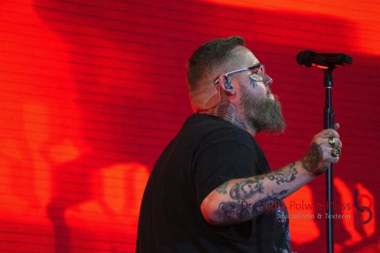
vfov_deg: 4.4
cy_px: 126
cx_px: 190
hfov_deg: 6.6
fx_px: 3309
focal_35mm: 314
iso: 640
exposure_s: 1/400
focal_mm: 209
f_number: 6.3
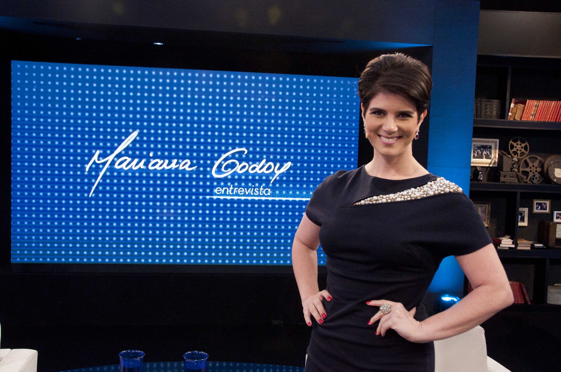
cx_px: 280
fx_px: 560
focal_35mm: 36
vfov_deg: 36.8
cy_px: 186
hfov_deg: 53.2
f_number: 8
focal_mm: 24
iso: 1600
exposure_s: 1/125
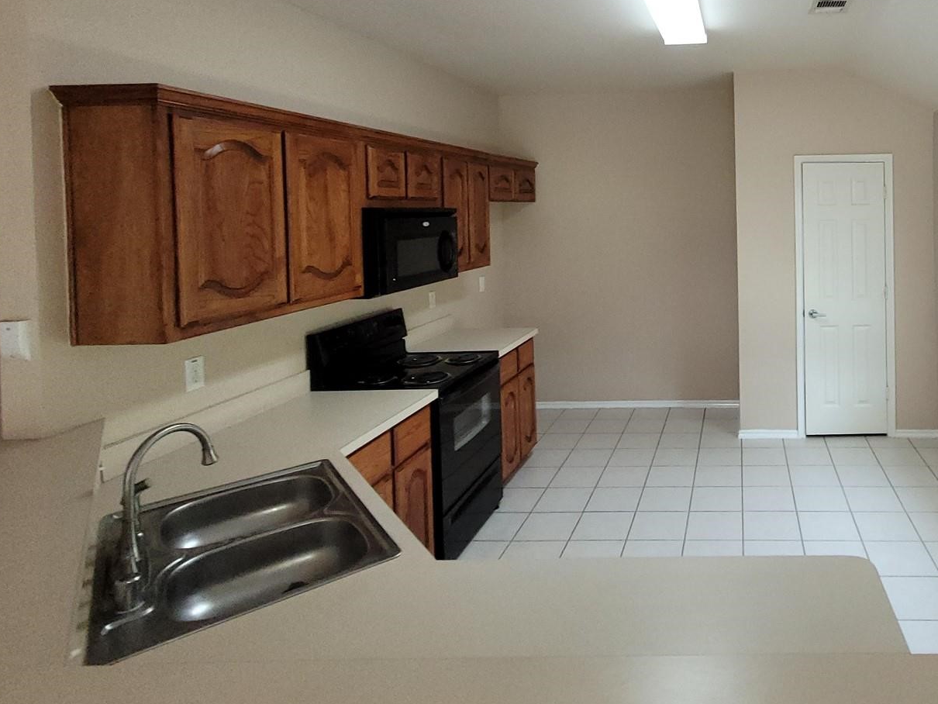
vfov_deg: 59.1
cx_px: 709
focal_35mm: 22
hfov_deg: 71.0
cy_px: 212
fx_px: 596
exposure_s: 1/60
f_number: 2.2
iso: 200
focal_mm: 1.74
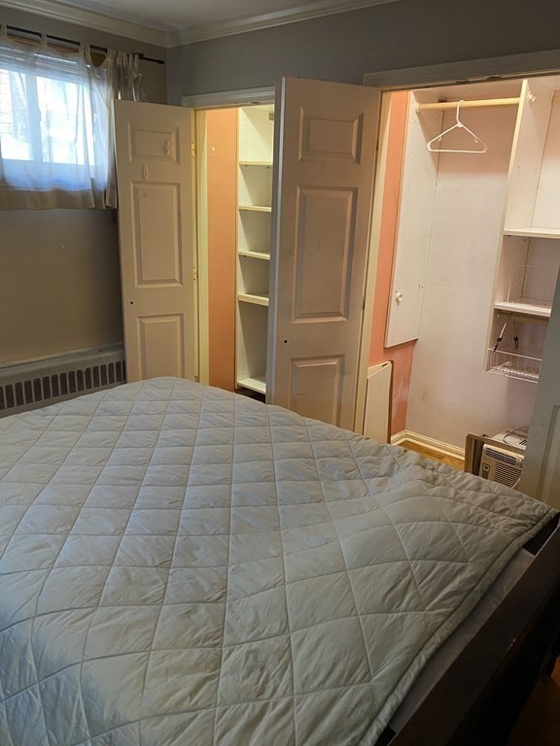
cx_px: 280
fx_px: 561
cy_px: 373
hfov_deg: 53.1
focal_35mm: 26
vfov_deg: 67.3
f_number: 1.8
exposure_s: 1/60
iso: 400
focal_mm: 4.25
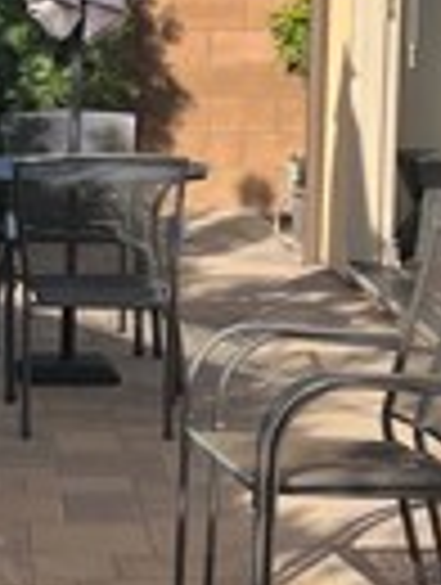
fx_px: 2167
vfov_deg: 15.4
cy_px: 252
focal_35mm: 128
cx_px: -58
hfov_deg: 11.4
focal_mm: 5.7
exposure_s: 1/3257
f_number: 1.5
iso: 50
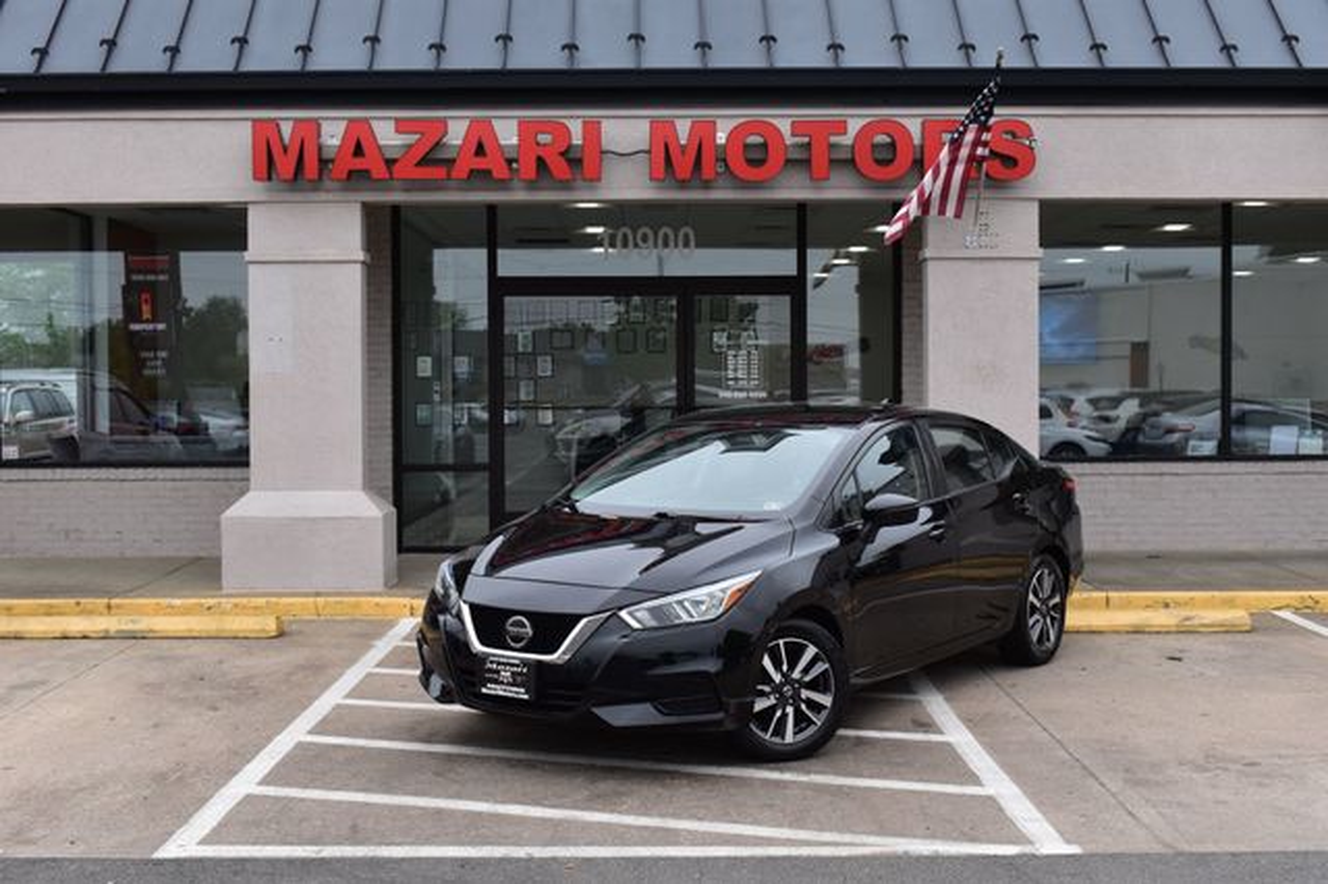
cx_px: 664
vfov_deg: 28.9
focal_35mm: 46
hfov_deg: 42.3
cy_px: 442
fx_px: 1714
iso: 400
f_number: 10
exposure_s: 1/250
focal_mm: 31
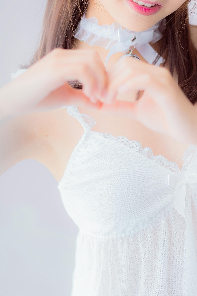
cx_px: 99
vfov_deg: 19.0
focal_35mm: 107
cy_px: 86
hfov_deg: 12.8
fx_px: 878
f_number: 1.8
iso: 200
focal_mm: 55
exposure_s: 1/125
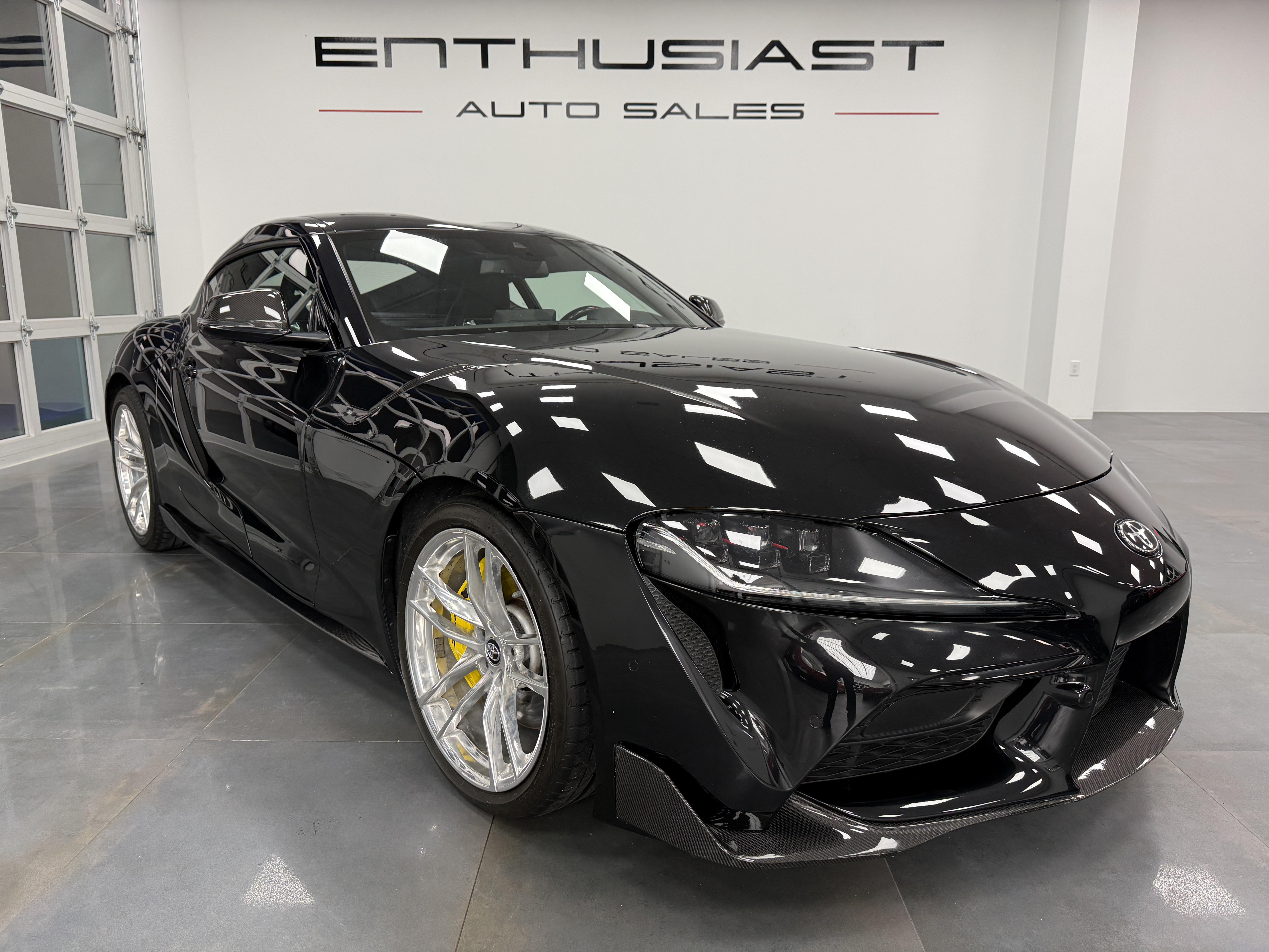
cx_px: 634
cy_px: 476
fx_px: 880
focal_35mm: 24
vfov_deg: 56.8
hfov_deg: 71.6
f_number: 1.78
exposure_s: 1/120
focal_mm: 6.76
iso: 125
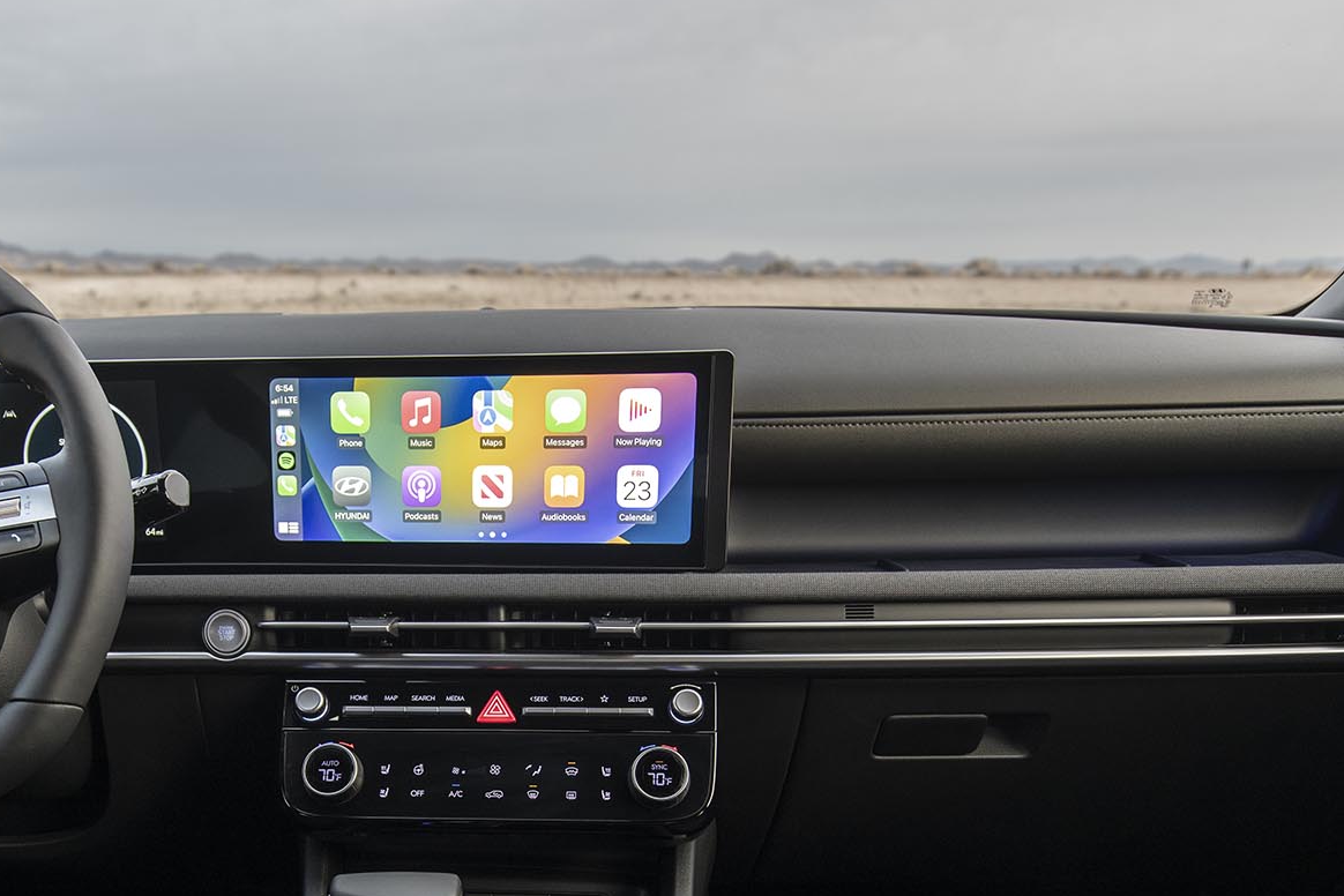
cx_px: 487
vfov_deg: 37.5
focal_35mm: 33
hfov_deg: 56.4
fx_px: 1232
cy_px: 799
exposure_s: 1/40
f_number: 4
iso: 200
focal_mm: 16
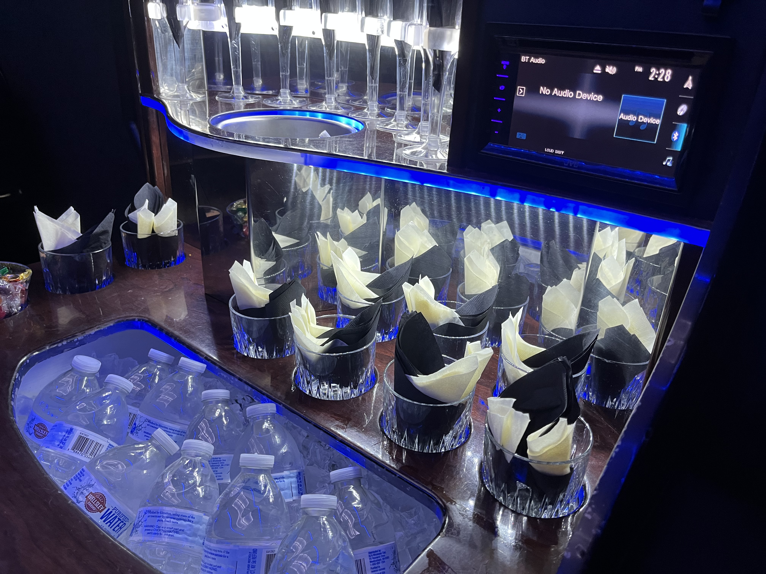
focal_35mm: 26
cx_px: 383
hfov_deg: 67.3
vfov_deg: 53.1
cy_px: 287
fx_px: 575
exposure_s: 1/60
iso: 200
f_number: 1.6
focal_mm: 5.1
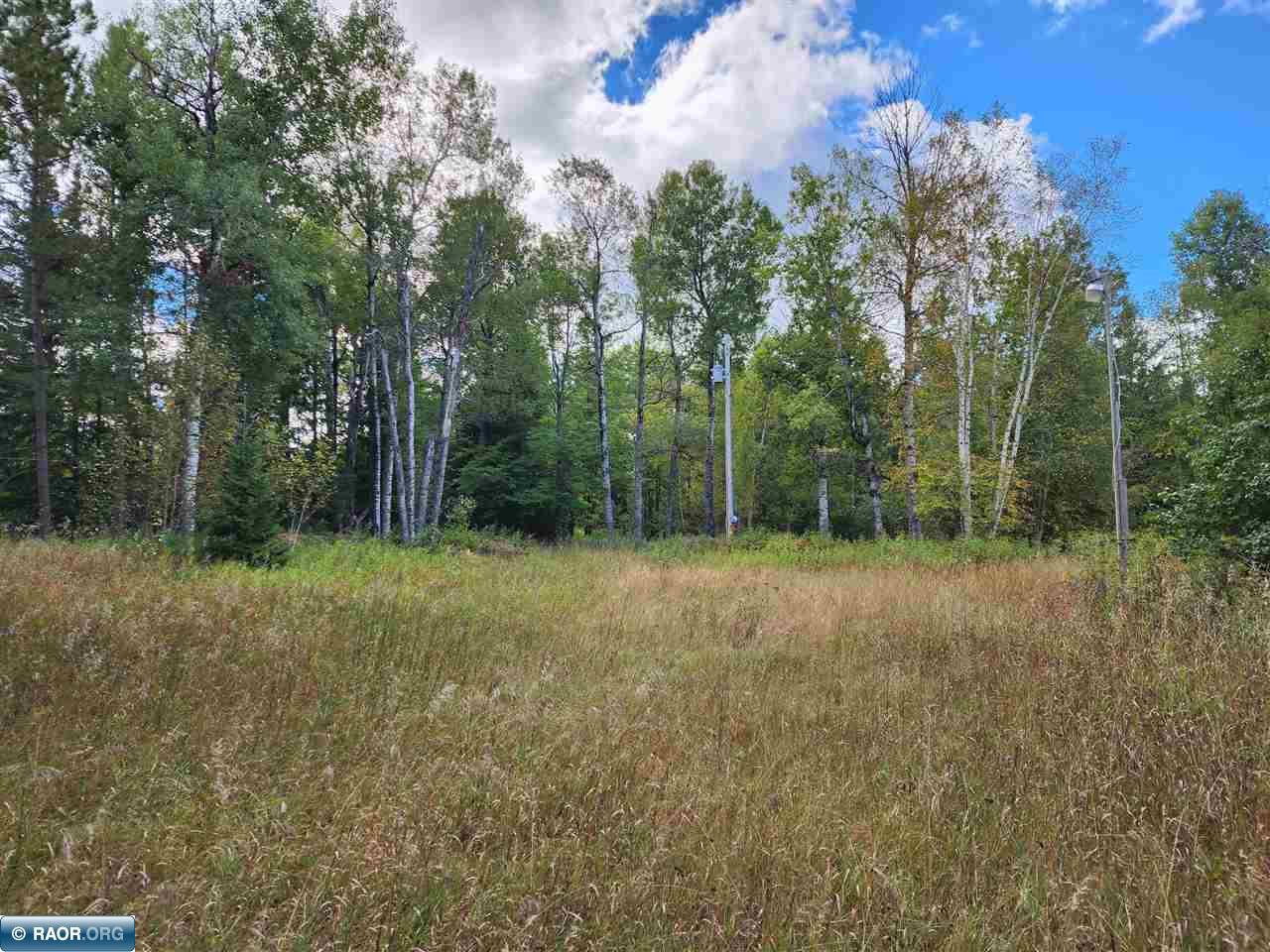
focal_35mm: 23
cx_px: 635
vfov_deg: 58.9
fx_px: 844
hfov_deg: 73.9
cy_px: 476
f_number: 1.8
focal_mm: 6.4
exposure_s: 1/255
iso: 12
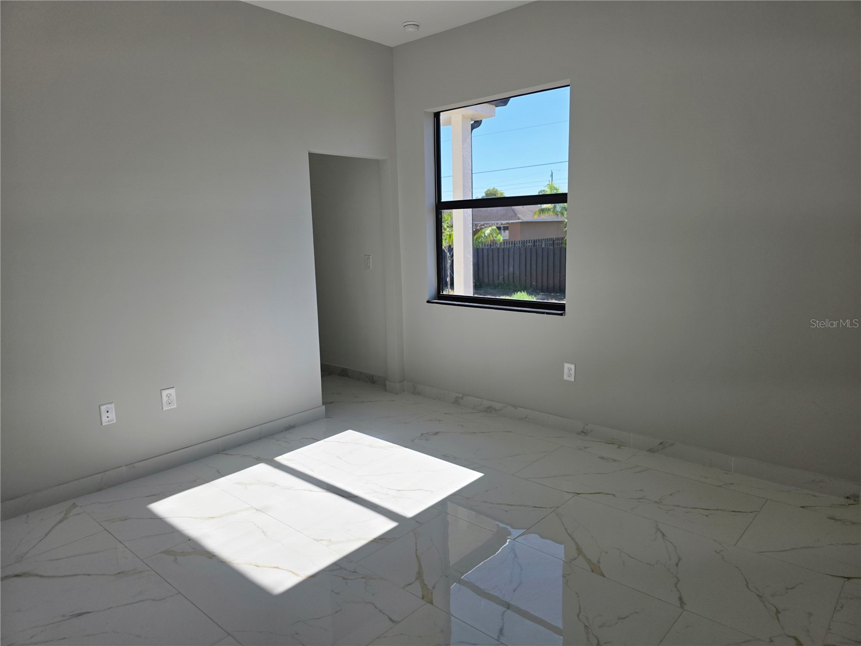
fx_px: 572
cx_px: 430
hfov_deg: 73.9
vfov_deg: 58.9
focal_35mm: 23
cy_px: 323
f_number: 1.7
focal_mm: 6.3
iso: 80
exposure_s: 1/2228
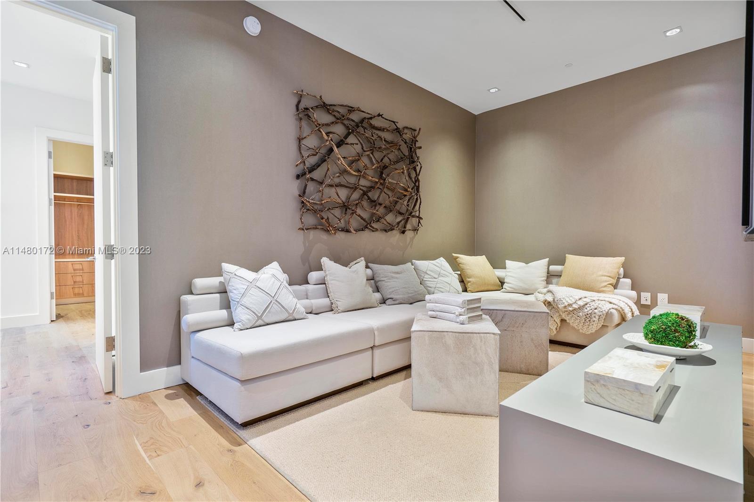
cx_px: 377
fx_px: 356
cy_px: 251
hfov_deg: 93.3
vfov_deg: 70.4
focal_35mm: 17
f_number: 8
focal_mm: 17
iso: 500
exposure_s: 1/4
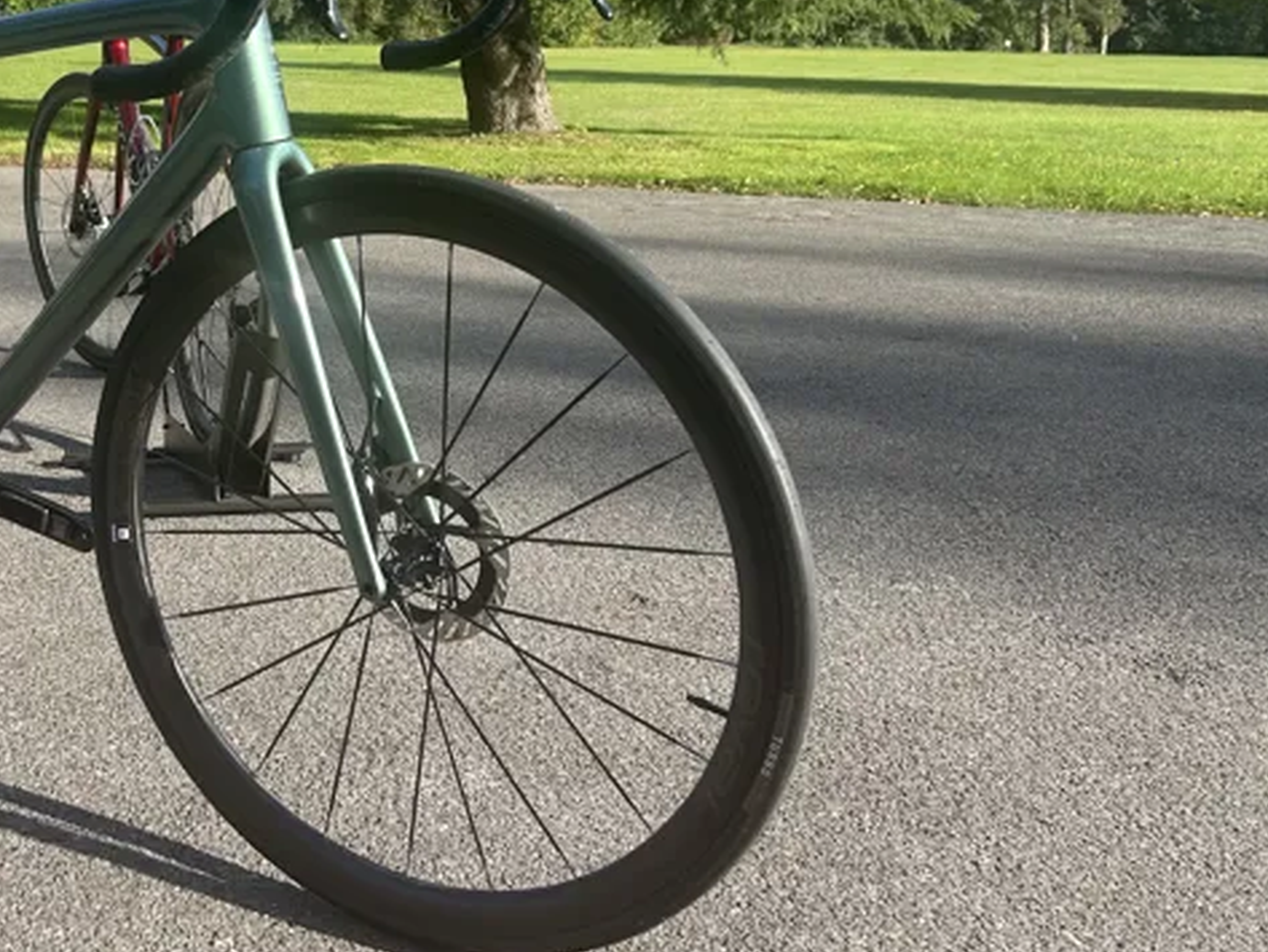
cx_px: 290
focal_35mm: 44
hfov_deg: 41.4
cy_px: 292
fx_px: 1612
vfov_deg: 32.5
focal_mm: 5.7
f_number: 1.5
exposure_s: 1/1344
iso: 50
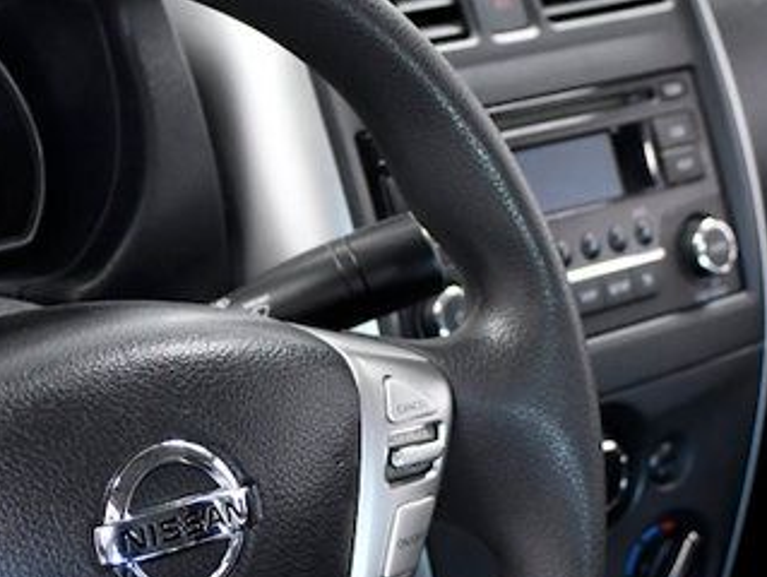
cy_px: 549
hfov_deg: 17.6
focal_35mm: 111
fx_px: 2462
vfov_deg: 13.2
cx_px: 219
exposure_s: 1/250
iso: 1600
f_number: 3.5
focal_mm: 24
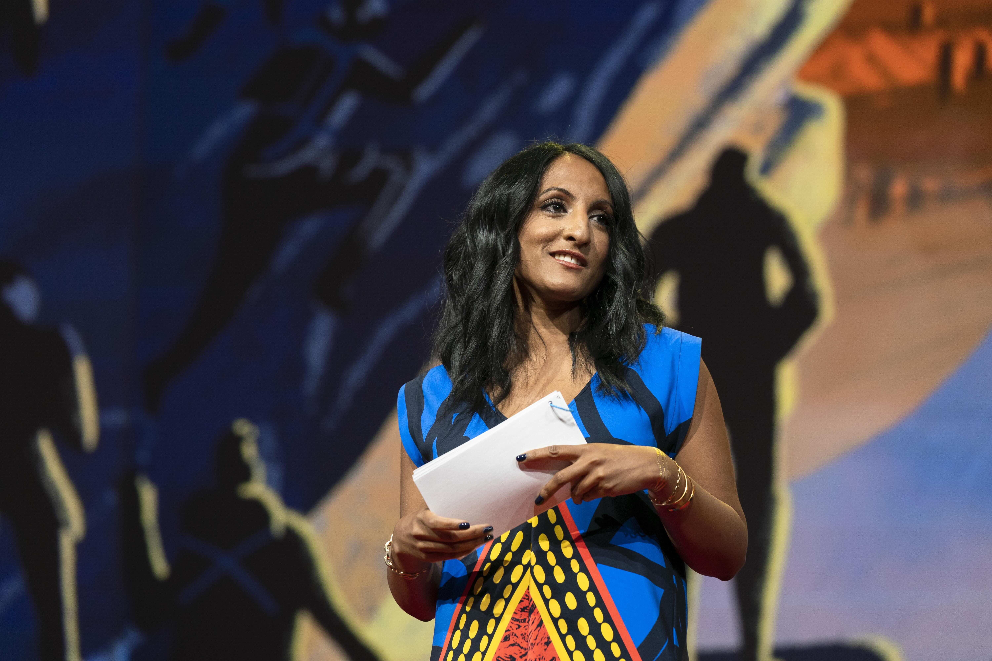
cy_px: 330
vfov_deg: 10.5
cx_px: 496
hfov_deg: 15.6
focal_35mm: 131
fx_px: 3609
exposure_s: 1/125
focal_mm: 131
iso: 2000
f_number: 4.5
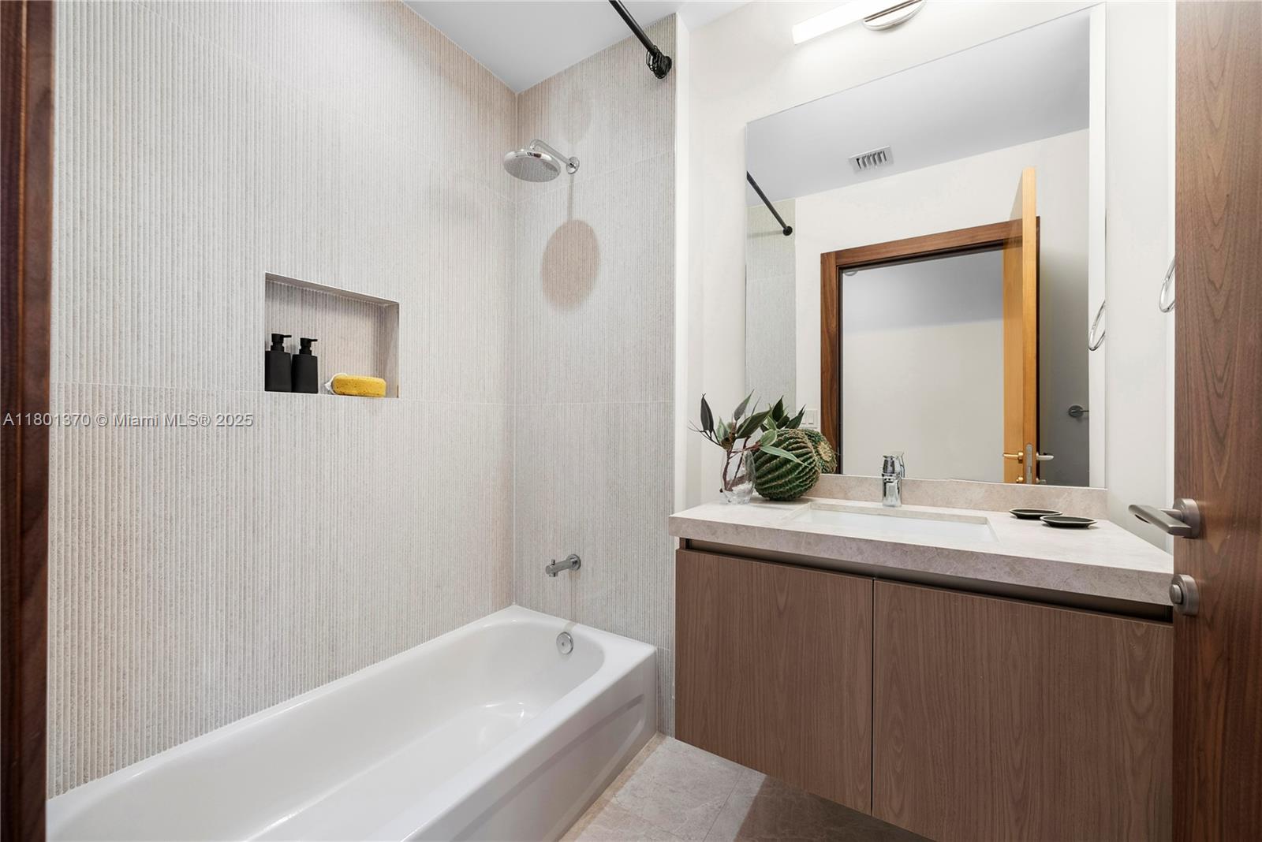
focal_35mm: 14
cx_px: 631
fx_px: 491
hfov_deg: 104.2
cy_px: 421
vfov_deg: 81.3
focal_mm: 14
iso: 400
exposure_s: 1/100
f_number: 8
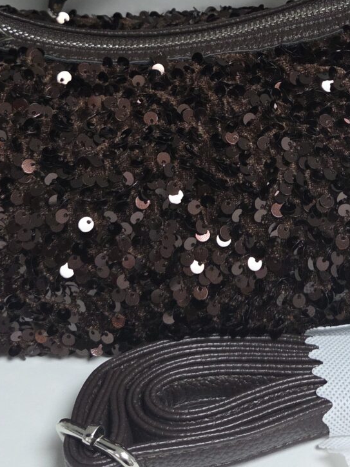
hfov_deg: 24.0
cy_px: 44
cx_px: 221
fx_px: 822
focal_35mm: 61
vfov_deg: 30.3
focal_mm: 5.4
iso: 250
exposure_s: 1/100
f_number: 1.8
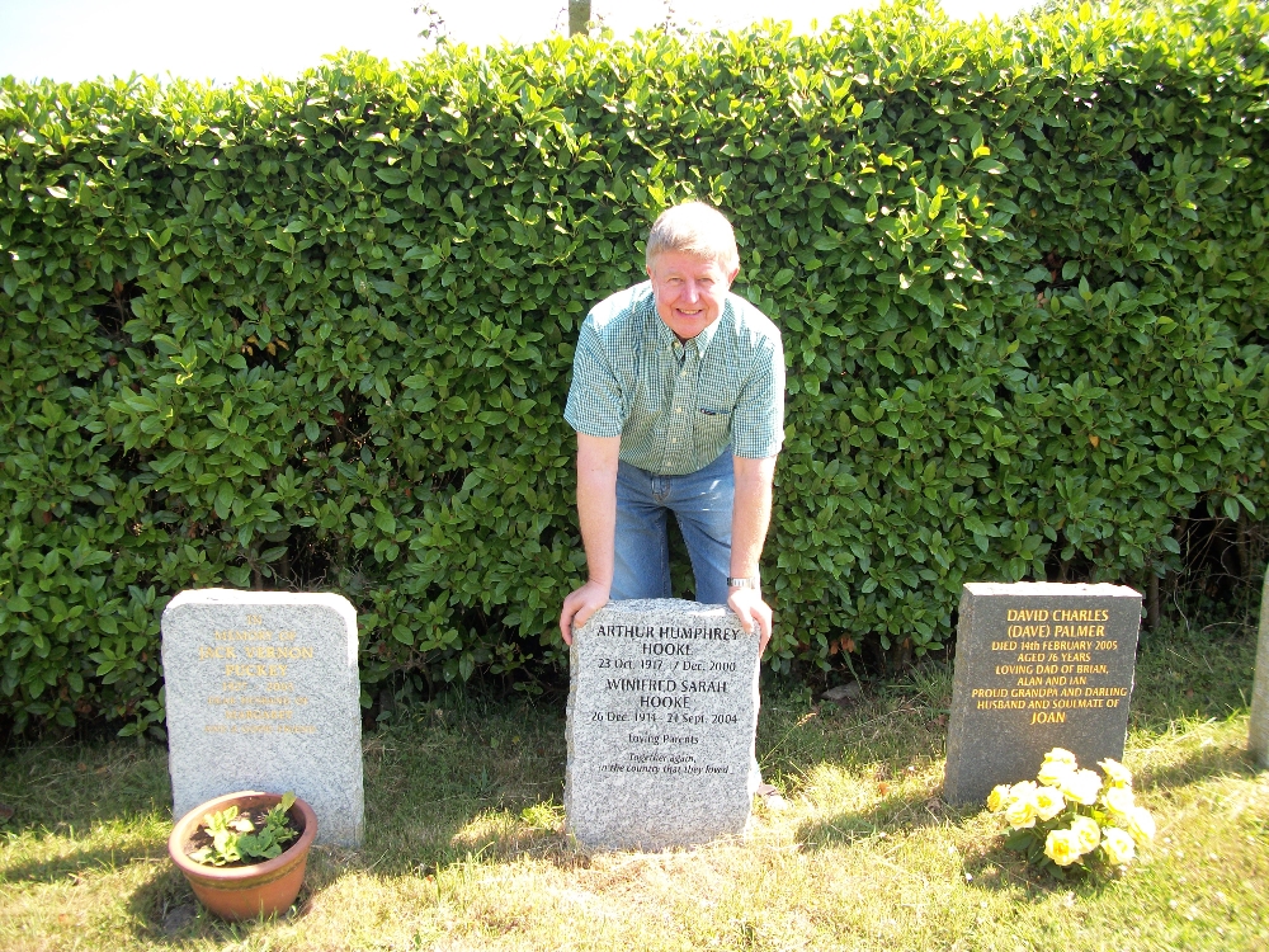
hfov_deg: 56.8
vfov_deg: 44.2
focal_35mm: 32
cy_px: 476
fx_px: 1173
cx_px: 634
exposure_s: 1/250
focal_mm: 5.7
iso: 80
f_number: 2.9
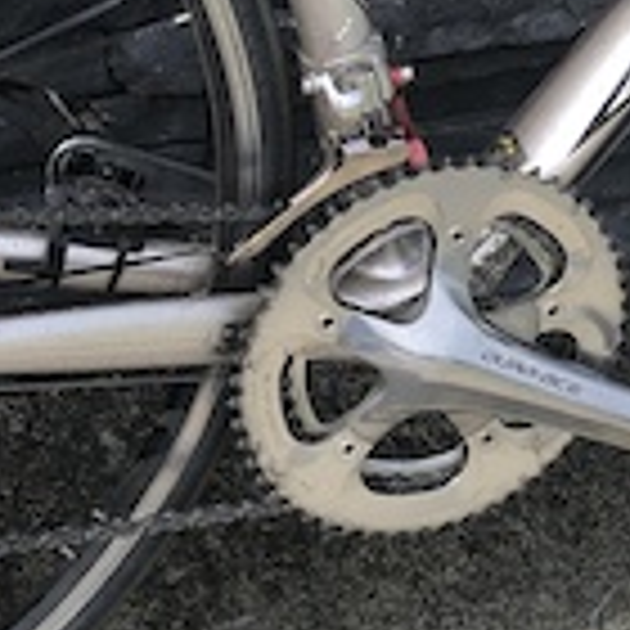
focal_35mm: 141
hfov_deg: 12.3
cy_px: -108
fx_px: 2903
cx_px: 518
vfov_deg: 12.1
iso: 20
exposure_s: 1/640
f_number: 1.8
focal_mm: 4
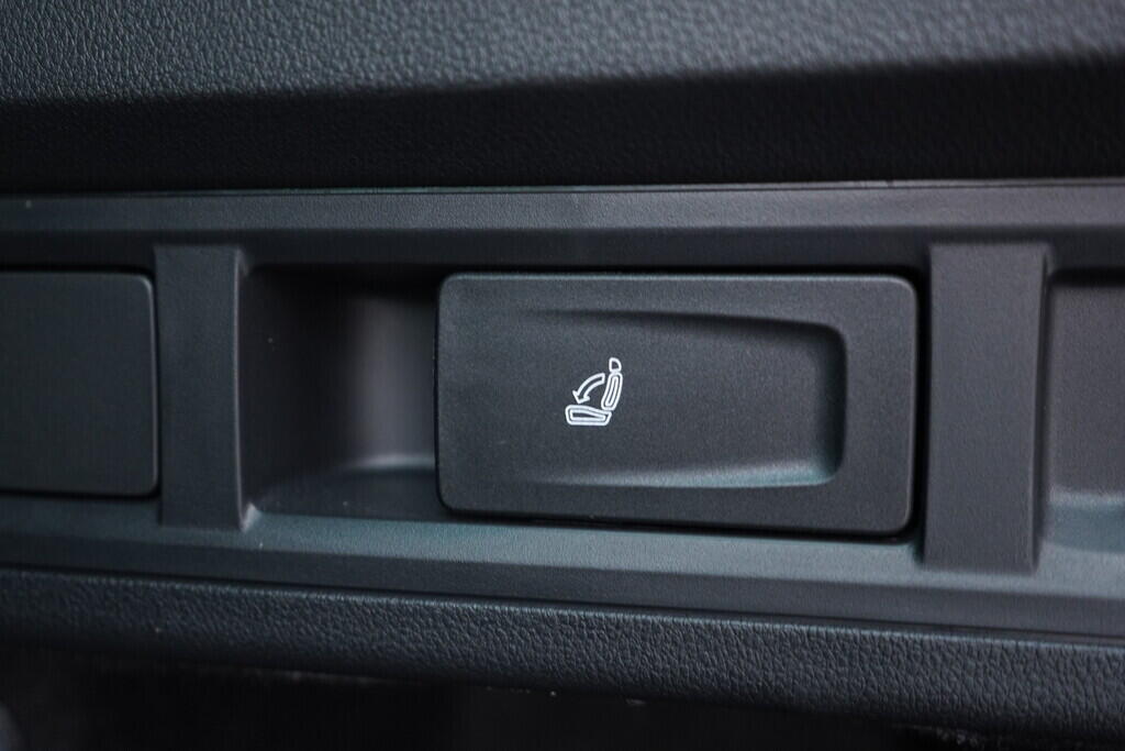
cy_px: 376
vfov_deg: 36.9
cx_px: 562
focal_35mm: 36
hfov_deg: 53.1
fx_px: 1125
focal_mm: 24
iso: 800
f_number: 2.8
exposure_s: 1/40
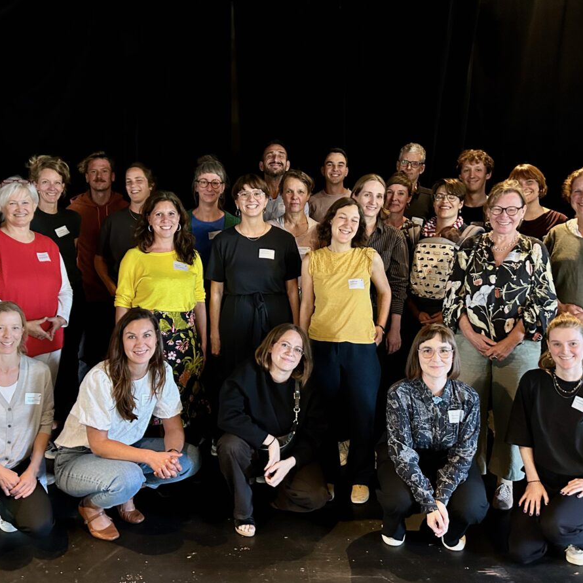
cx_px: 248
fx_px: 591
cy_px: 293
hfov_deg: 52.3
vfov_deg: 52.5
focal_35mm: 31
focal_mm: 5.7
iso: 640
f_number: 1.5
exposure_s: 1/33
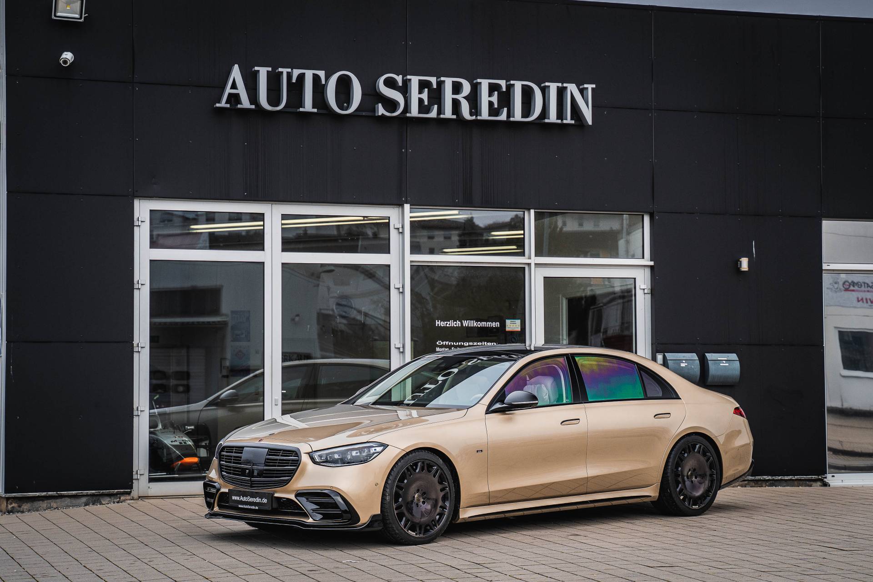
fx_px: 1503
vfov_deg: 21.9
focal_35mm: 62
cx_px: 436
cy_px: 291
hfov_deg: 32.4
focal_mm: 62
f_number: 4
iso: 640
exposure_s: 1/320
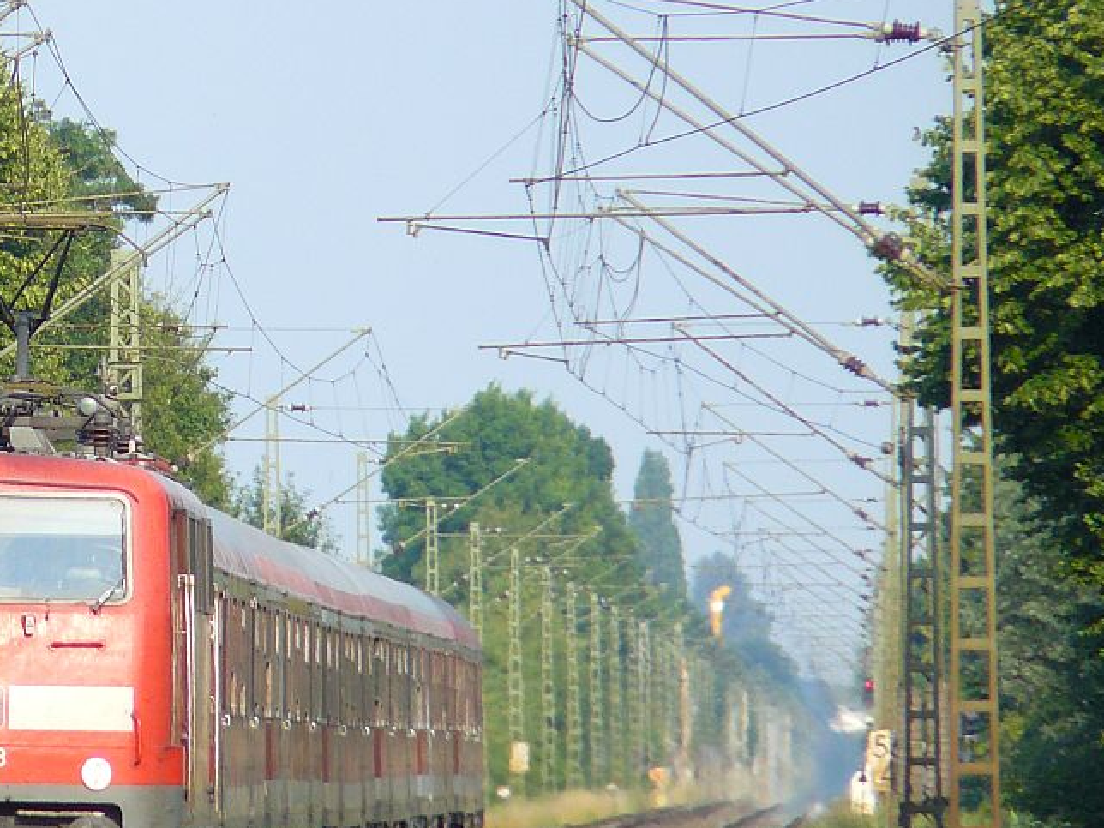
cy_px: 569
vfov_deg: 1.8
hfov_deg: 2.5
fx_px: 25674
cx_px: 194
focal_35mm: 805
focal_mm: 72
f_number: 3.6
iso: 100
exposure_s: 1/500
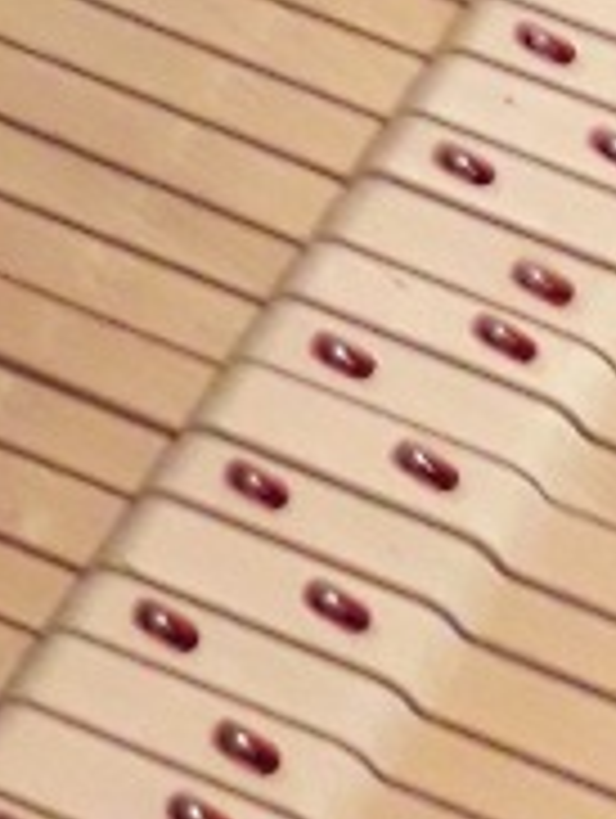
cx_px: 11
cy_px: -1066
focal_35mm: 160
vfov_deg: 10.7
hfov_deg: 9.2
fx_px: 3787
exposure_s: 1/25
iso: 320
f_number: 1.9
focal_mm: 3.6
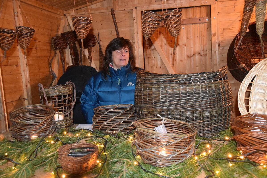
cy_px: 89
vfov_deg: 40.0
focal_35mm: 33
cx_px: 134
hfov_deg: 57.2
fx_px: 245
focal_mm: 22
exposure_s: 1/60
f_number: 3.8
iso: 5600
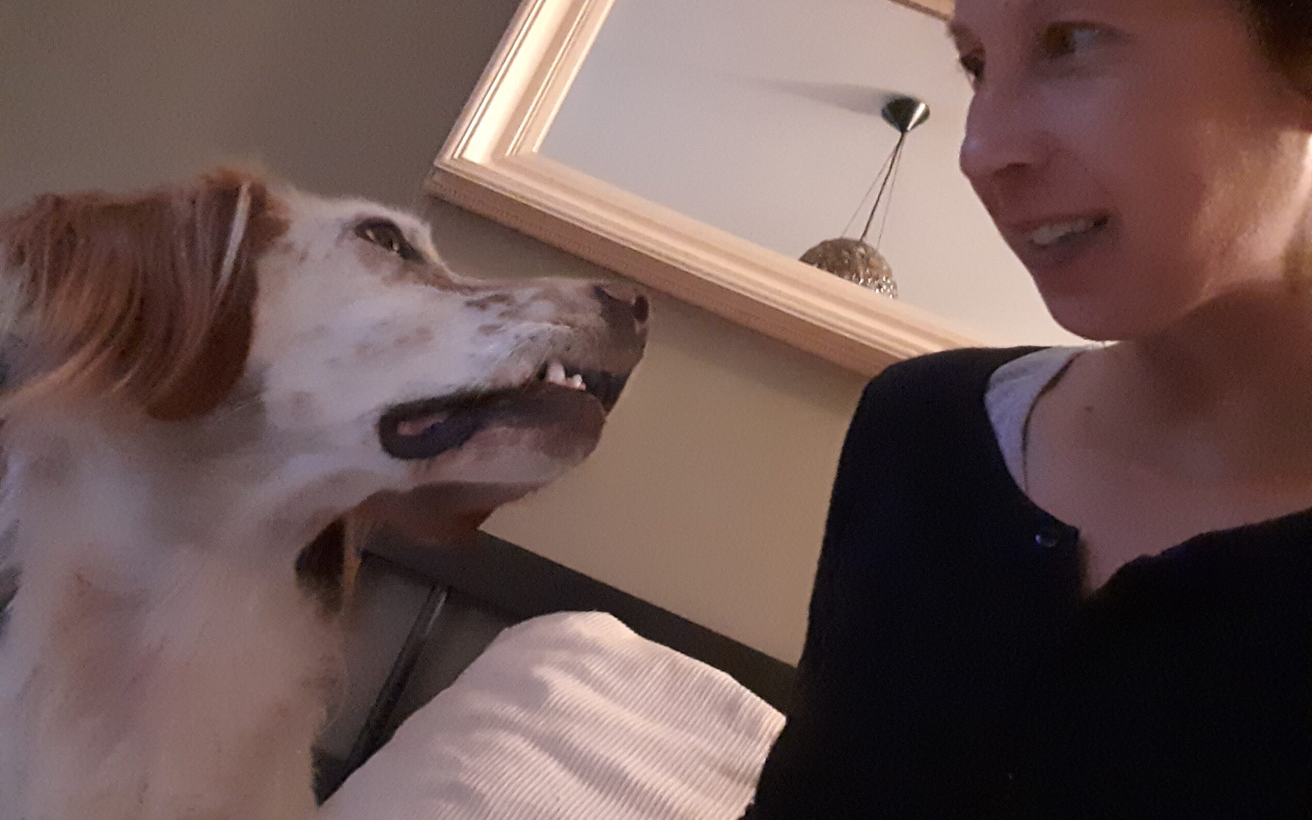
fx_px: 1180
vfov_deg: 38.3
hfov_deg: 58.1
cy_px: 370
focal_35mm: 33
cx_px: 655
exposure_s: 1/8
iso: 1600
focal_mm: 2.61
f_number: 2
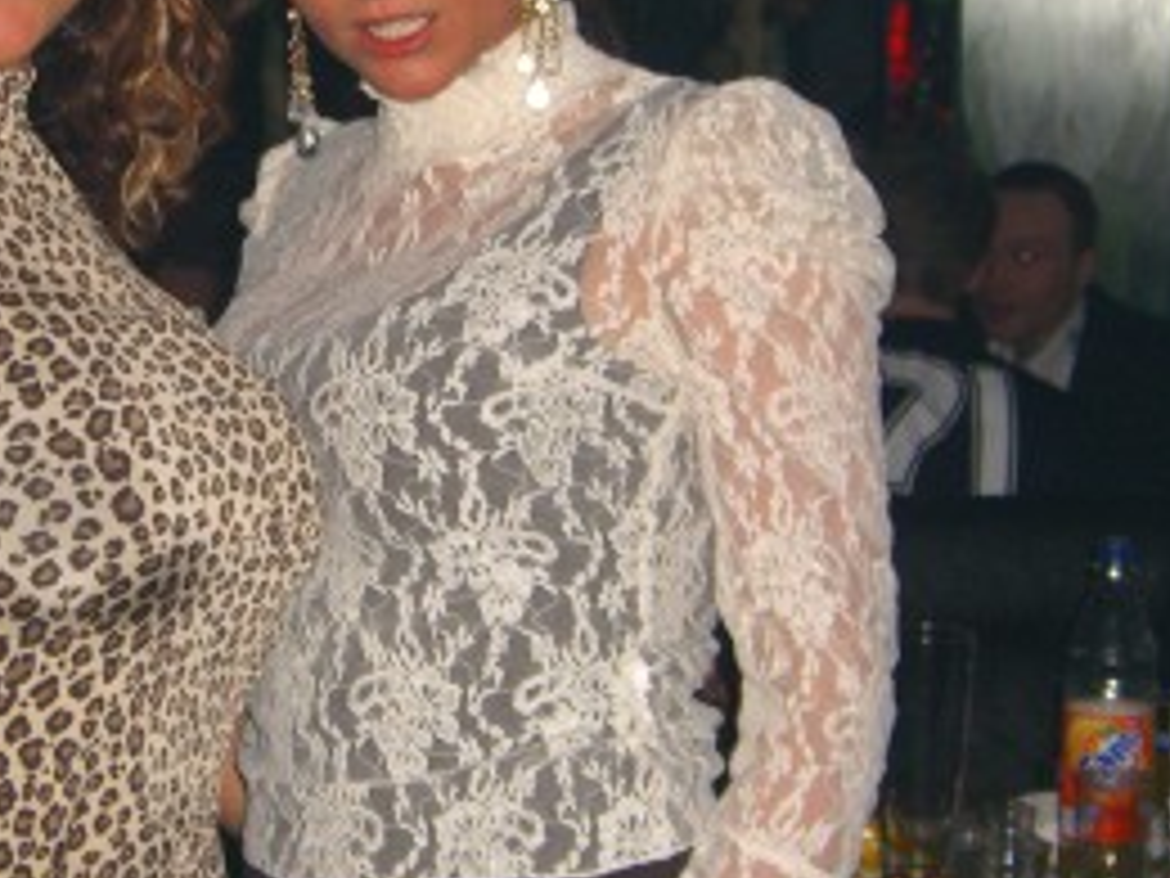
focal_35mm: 106
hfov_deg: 18.4
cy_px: 324
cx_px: 270
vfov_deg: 13.9
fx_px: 3583
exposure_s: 1/60
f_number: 3.1
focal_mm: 9.5
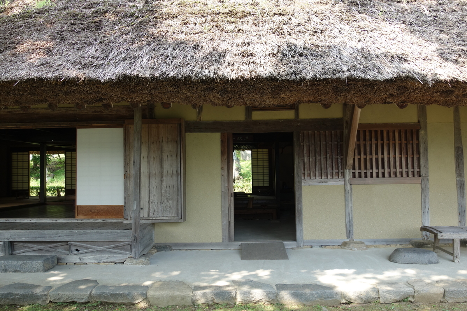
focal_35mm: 28
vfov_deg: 46.4
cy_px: 156
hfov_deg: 65.5
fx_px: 363
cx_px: 234
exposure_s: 1/100
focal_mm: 10.4
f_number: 4
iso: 125
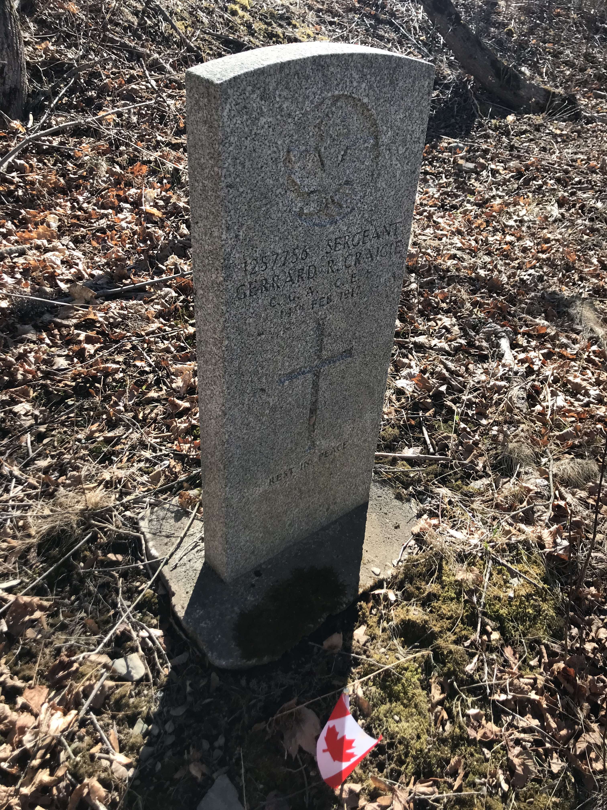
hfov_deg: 49.7
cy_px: 405
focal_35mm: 28
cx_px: 304
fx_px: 655
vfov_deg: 63.4
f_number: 1.8
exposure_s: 1/791
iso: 20
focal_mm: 3.99
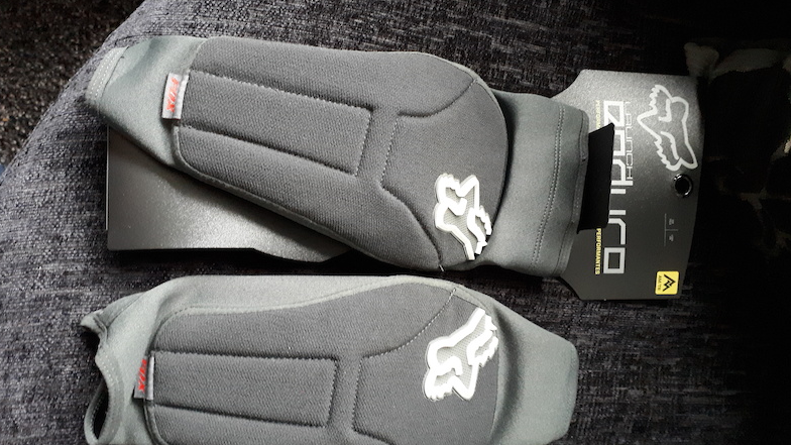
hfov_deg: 64.3
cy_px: 225
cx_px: 388
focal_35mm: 30
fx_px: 629
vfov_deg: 38.9
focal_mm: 3.6
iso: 640
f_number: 1.9
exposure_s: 1/17
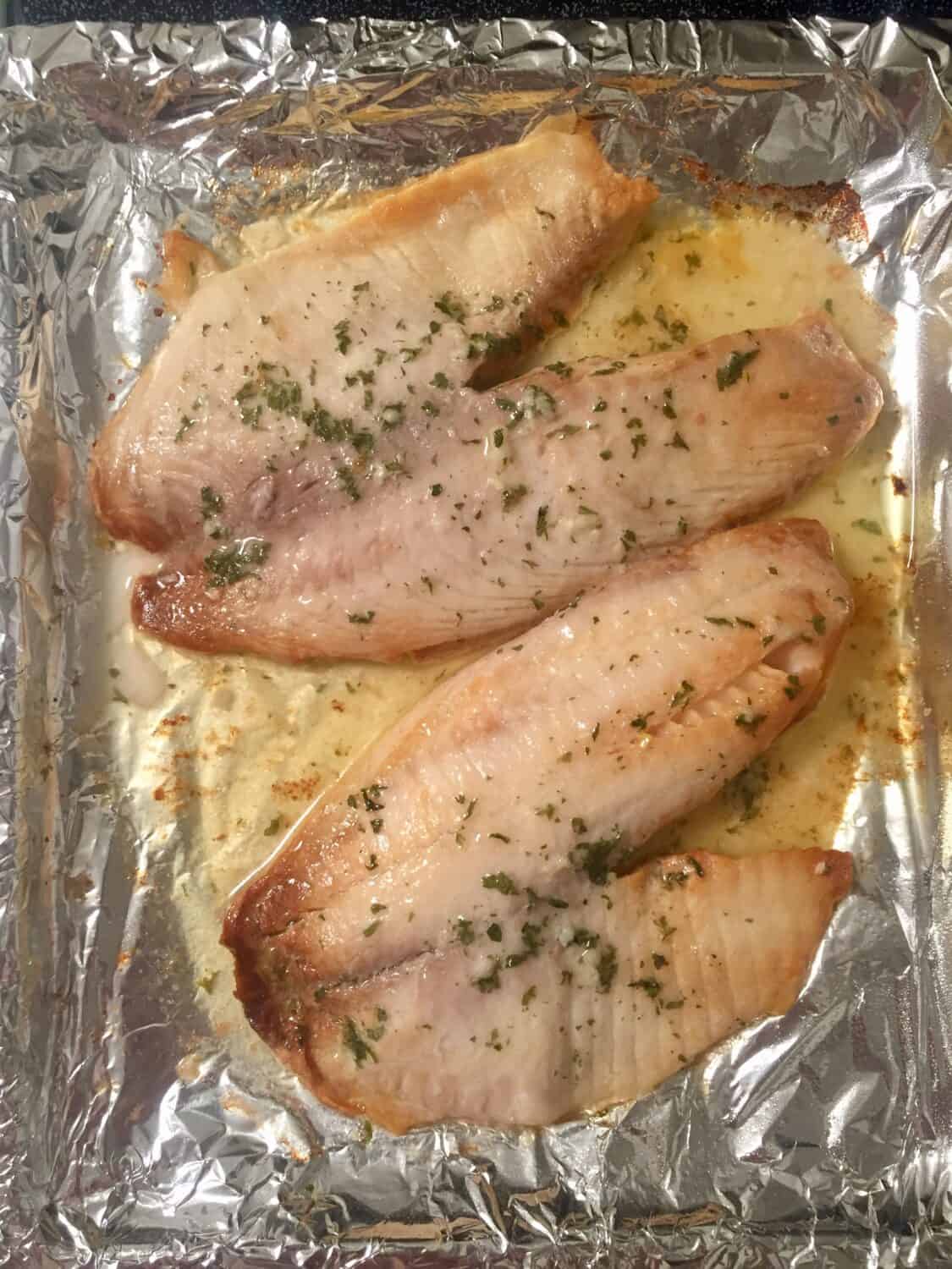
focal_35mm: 29
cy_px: 634
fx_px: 1063
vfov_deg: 61.7
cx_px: 476
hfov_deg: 48.2
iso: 100
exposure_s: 1/30
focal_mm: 4.15
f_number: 2.2
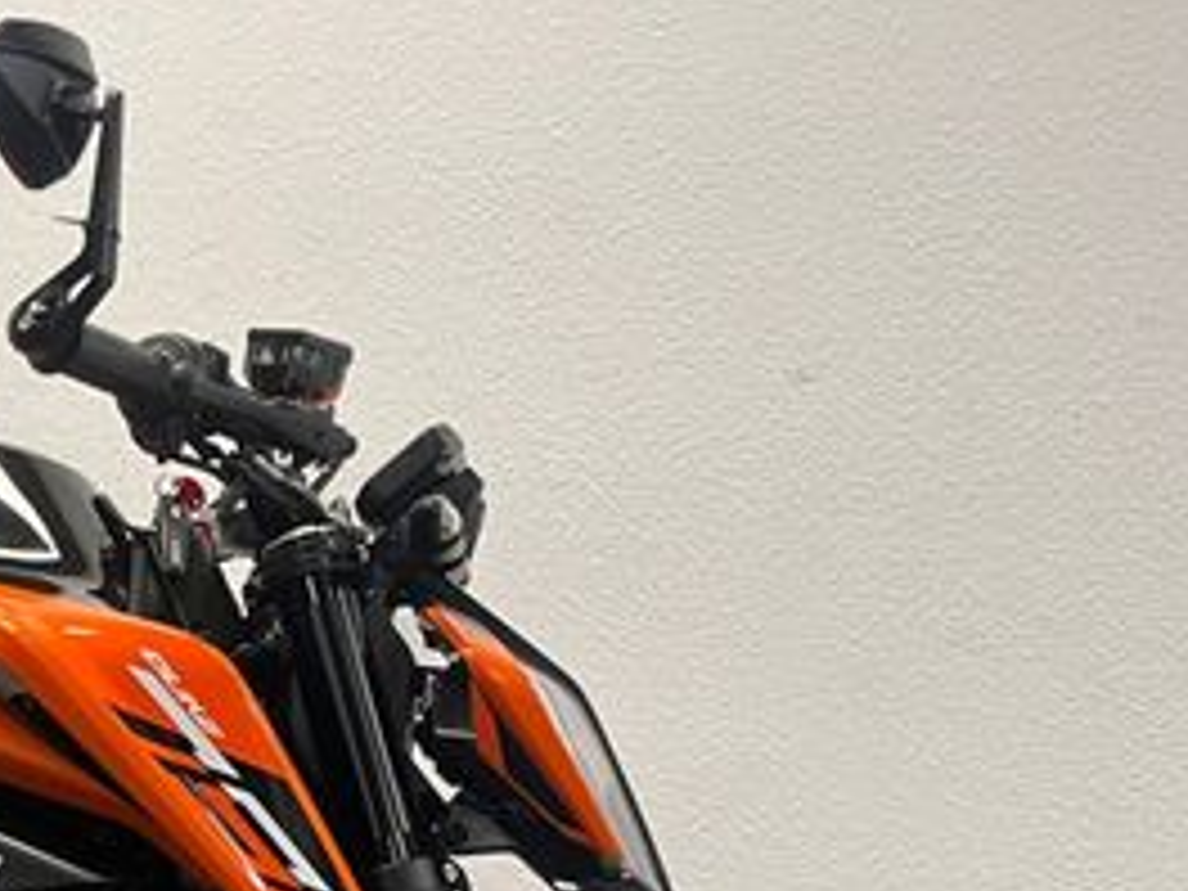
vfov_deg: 22.0
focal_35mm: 63
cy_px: 981
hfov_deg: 27.4
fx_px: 2162
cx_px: -207
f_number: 1.6
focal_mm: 5.1
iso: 80
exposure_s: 1/50
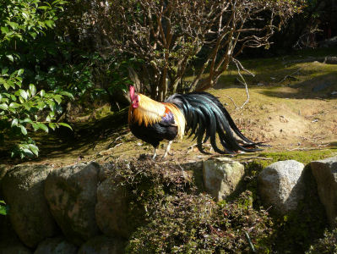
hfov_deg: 19.2
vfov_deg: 14.5
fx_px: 994
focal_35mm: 102
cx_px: 168
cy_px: 127
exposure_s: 1/160
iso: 100
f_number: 5.6
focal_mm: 16.8
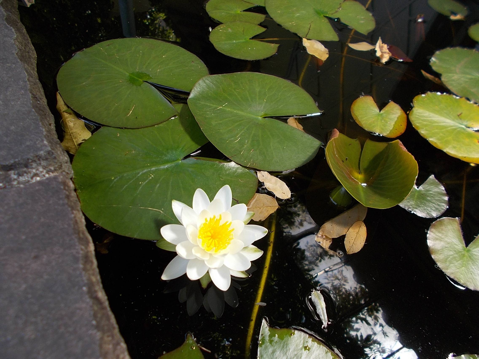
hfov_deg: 67.3
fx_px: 360
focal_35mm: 26
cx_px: 240
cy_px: 180
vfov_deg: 53.1
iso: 80
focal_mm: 4.6
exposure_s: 1/125
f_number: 3.2
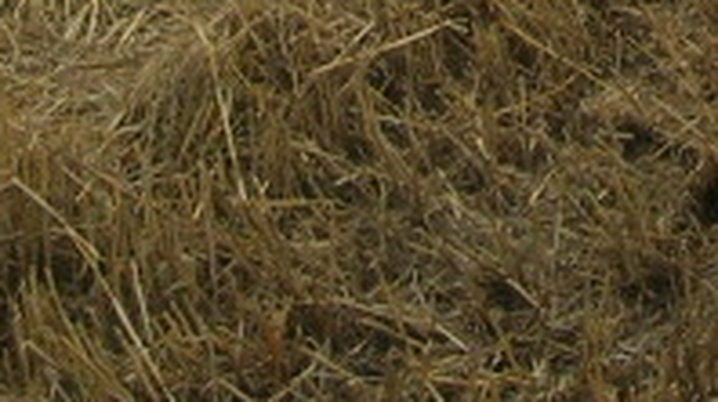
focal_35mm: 214
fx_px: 4071
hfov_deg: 9.9
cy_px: -916
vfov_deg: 5.3
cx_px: 827
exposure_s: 1/252
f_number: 4.8
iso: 64
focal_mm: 7.8
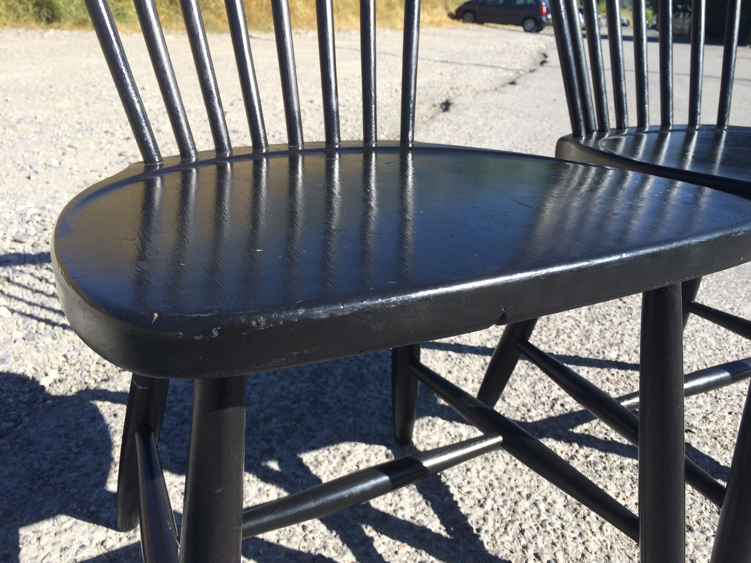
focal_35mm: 29
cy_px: 282
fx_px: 629
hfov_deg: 61.7
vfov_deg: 48.2
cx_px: 376
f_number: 2.2
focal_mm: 4.15
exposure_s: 1/1208
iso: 32
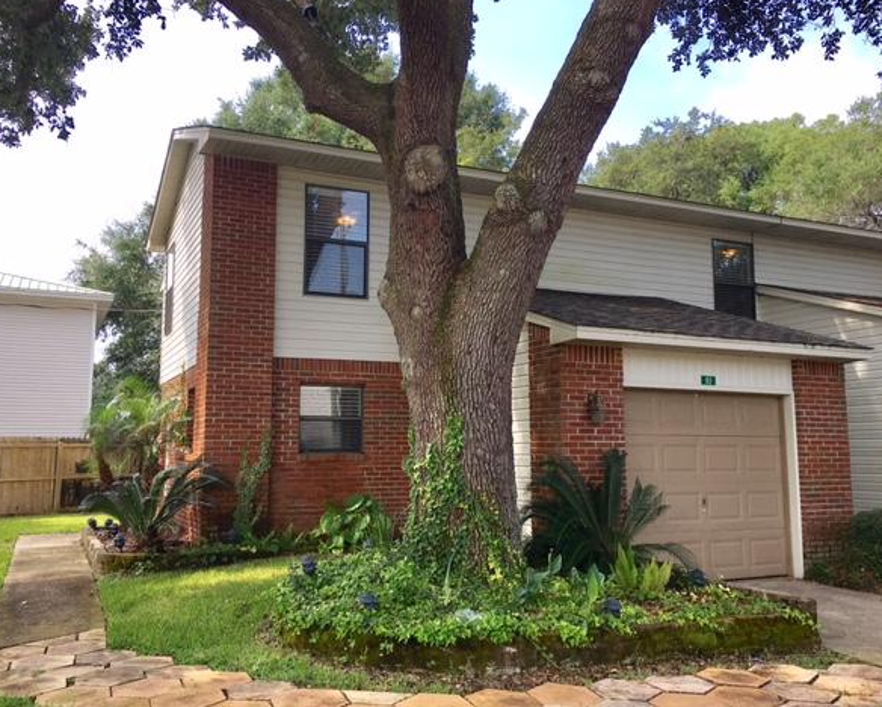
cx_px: 439
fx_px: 810
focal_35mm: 31
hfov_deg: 57.1
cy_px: 346
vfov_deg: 47.2
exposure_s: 1/493
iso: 25
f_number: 2.2
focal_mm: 4.15
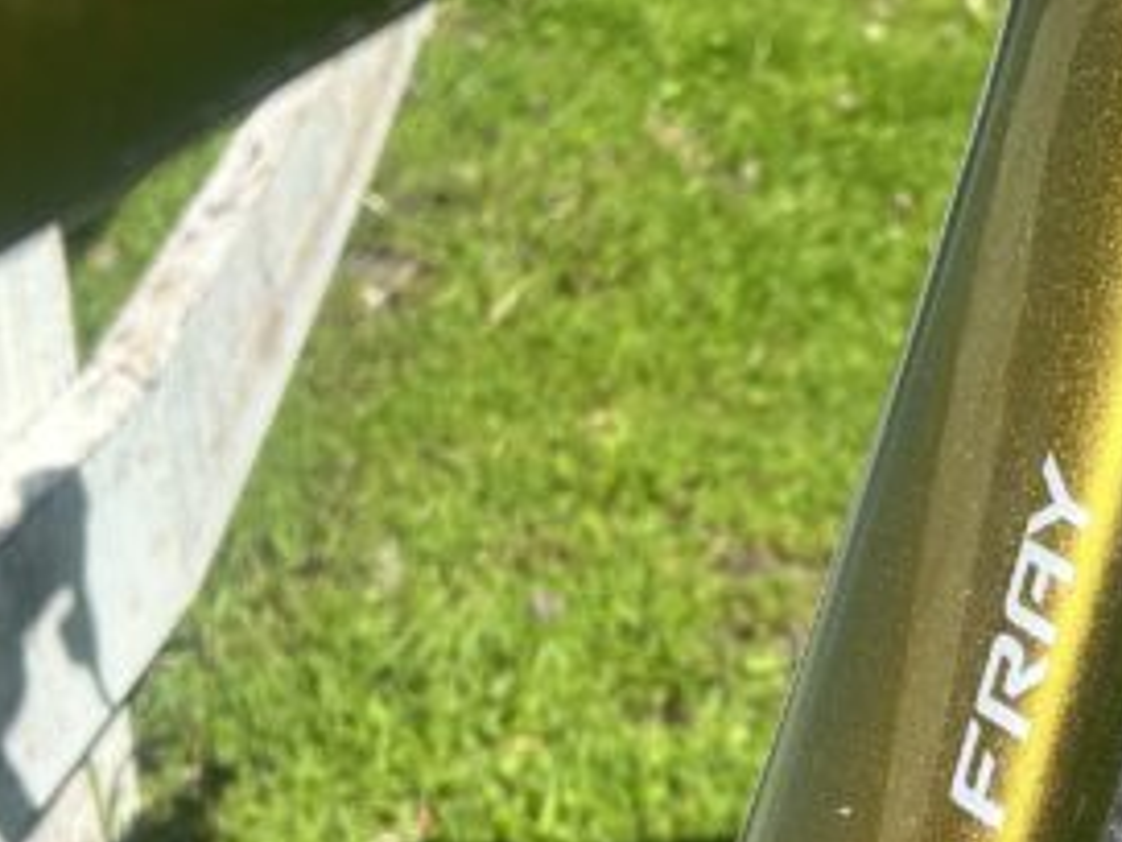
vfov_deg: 21.9
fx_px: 2172
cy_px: 551
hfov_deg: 27.9
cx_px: 1002
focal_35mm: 67
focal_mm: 5.7
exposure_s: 1/3077
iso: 50
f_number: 1.5
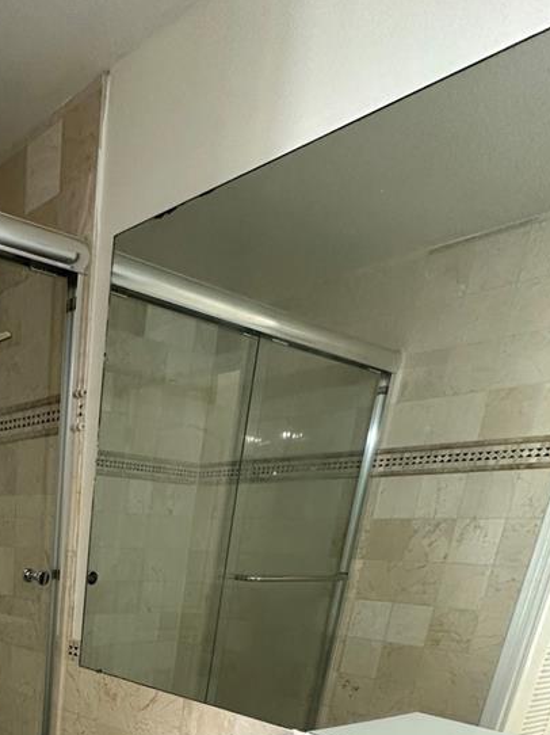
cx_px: 4
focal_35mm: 31
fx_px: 657
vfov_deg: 46.7
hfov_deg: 40.1
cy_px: 765
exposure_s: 1/60
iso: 200
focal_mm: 2.22
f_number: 2.2
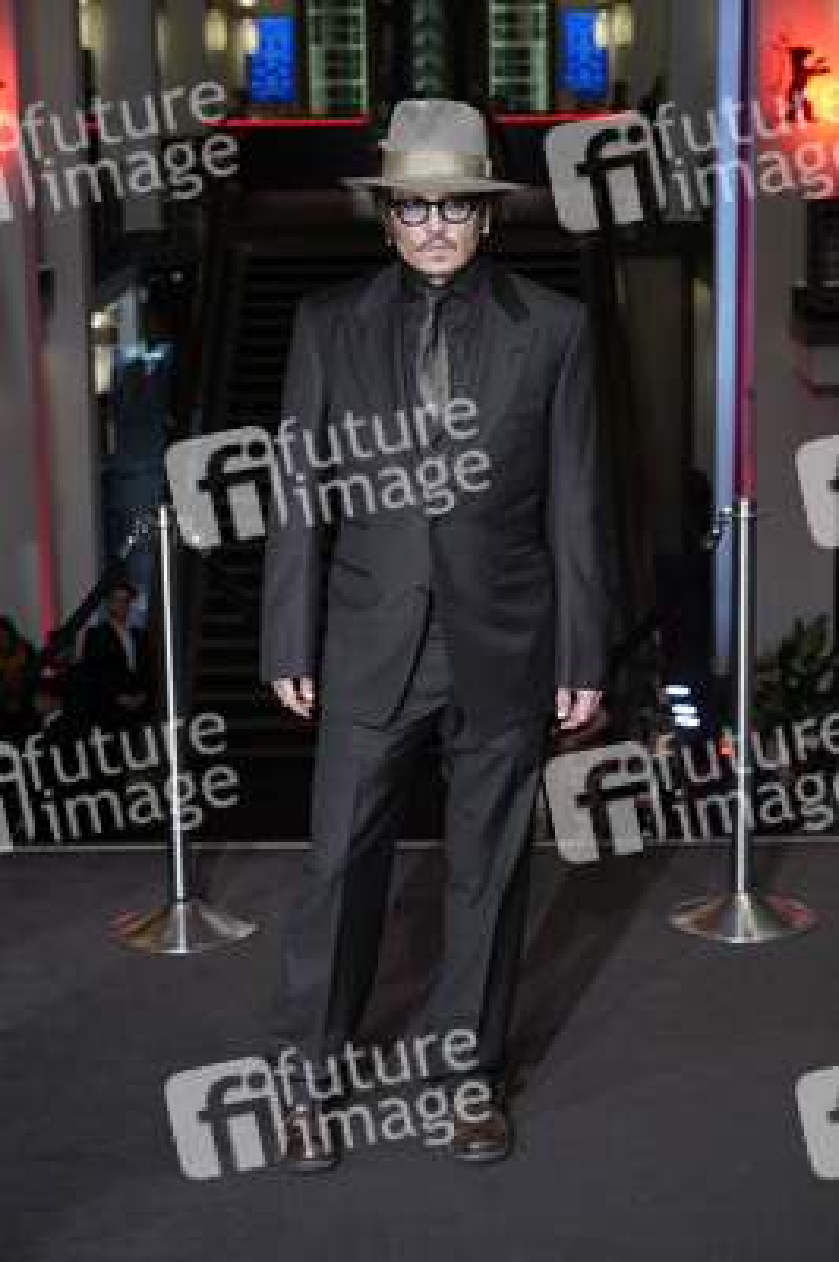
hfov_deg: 18.2
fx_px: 2626
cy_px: 631
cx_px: 420
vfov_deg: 27.0
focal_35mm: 75
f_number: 7.1
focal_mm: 75
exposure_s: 1/80
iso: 1000
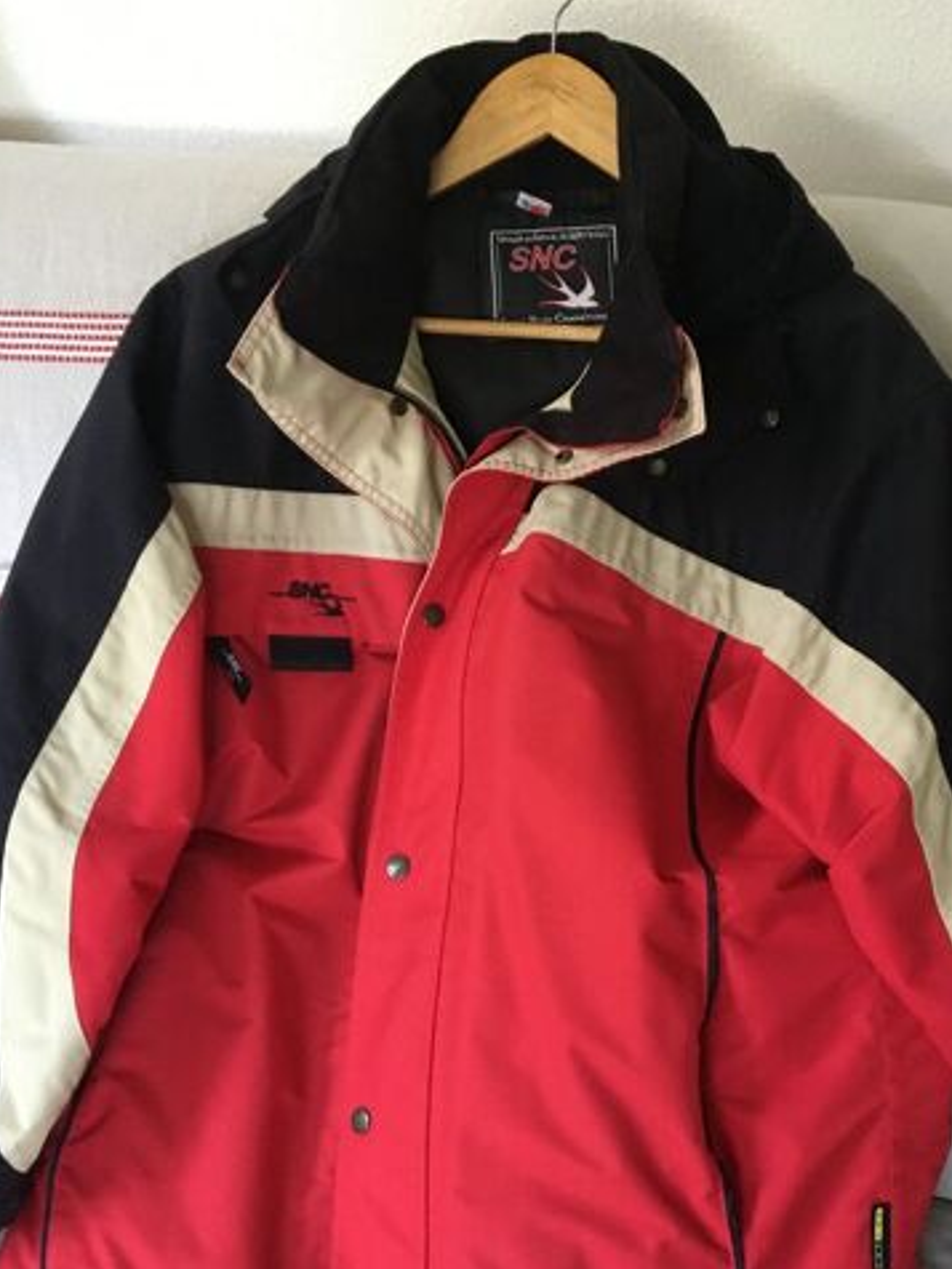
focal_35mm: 39
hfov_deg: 36.8
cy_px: 805
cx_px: 531
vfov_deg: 47.4
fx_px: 1430
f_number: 2.2
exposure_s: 1/25
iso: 200
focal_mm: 4.15
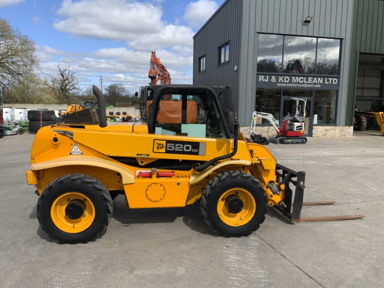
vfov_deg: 48.2
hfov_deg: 61.7
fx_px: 322
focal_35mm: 29
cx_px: 192
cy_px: 144
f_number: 1.8
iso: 16
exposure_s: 1/1675
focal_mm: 3
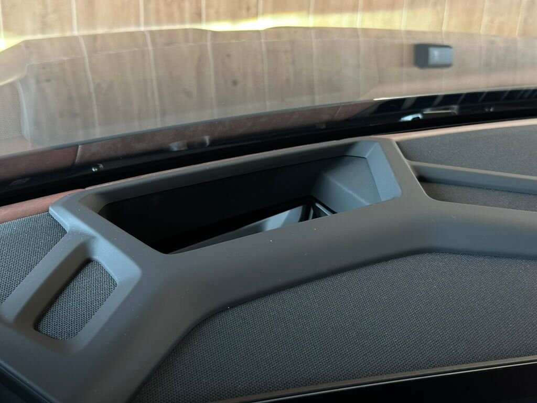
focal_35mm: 48
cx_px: 268
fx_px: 745
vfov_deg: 30.3
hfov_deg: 39.7
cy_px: 202
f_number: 1.78
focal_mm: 6.86
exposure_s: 1/35
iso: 200
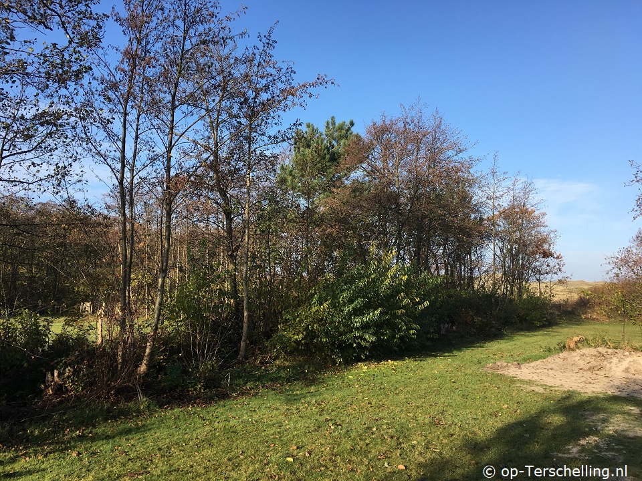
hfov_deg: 61.7
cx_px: 321
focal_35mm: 29
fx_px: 538
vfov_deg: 48.2
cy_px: 240
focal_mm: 4.15
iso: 25
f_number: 2.2
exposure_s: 1/801
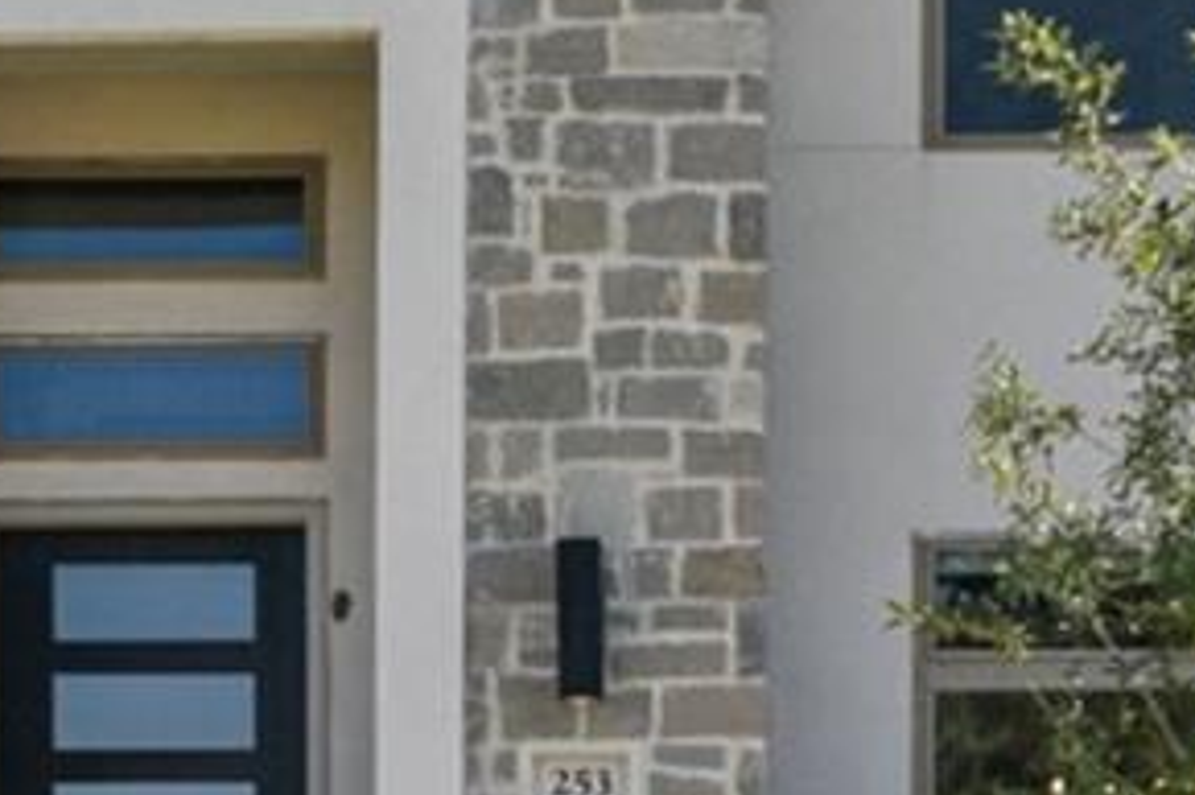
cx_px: 598
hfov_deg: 18.1
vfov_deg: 11.9
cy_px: 842
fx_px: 3749
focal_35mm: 113
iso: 100
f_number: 8
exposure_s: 1/400
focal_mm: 16
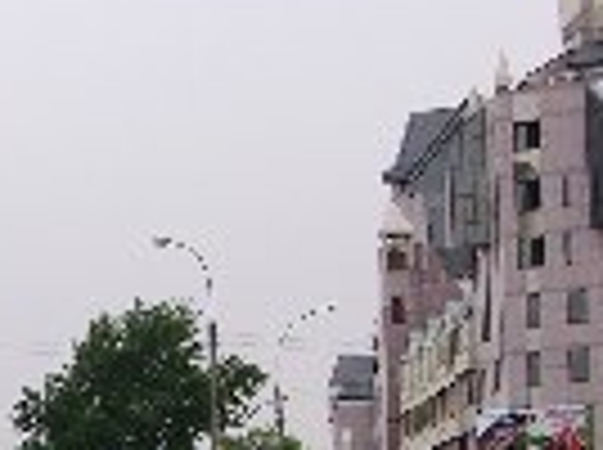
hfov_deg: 7.4
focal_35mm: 254
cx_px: -682
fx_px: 4417
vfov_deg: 5.8
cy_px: 639
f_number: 5
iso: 50
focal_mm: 14.7
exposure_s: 1/94.5
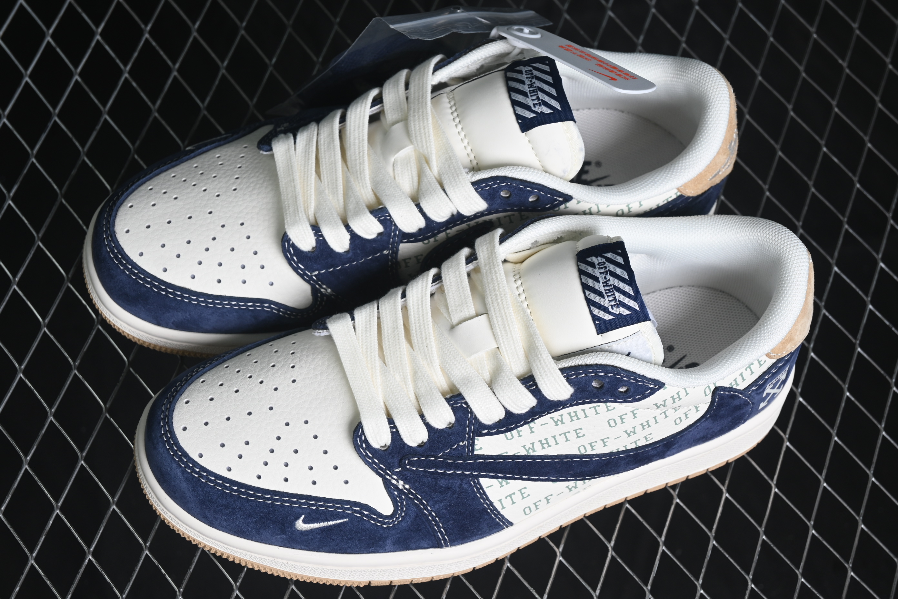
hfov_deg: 27.0
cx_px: 449
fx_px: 1871
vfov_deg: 18.2
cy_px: 300
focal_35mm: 75
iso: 160
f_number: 7.1
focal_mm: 50
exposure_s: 1/60
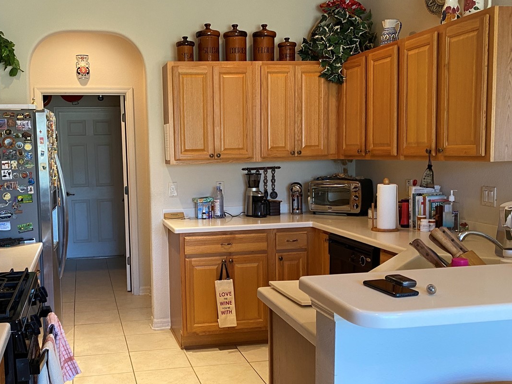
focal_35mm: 39
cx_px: 188
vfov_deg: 36.8
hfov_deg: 47.4
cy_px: 207
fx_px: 577
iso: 160
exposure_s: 1/60
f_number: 1.8
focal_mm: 4.25
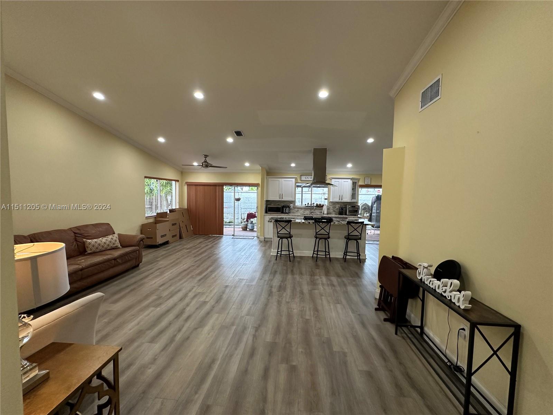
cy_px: 208
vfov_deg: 85.7
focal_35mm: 14
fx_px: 224
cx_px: 276
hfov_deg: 102.1
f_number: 2.2
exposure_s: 1/120
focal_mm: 2.22
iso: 250
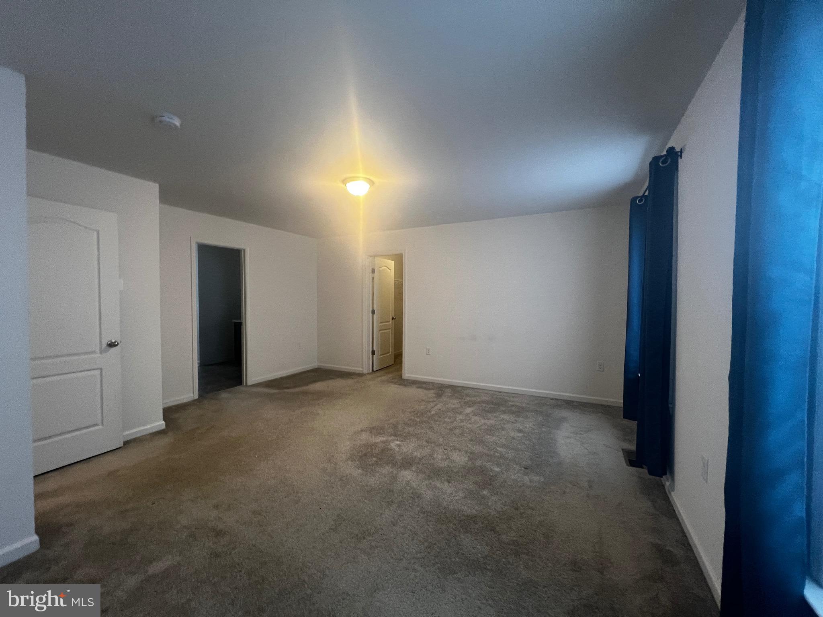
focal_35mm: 13
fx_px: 309
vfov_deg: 89.9
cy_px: 308
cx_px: 412
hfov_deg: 106.2
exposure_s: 1/120
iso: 250
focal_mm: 1.57
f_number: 1.8
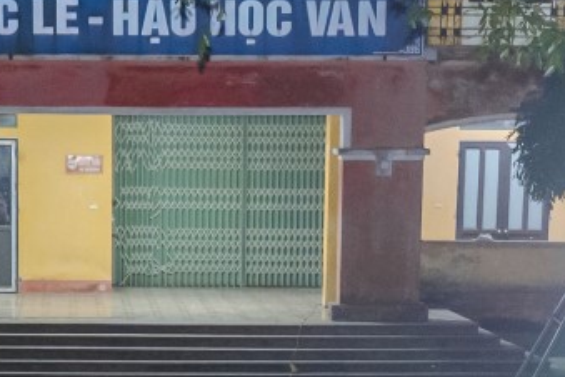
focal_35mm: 152
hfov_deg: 13.4
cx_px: 152
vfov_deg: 8.6
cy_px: 722
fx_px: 2390
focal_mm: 31.9
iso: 5000
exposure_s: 1/100
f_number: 3.5
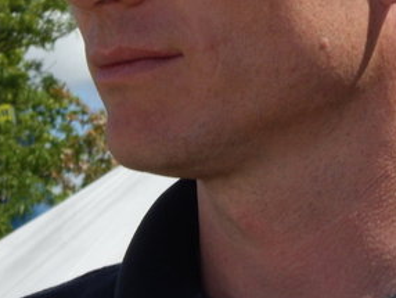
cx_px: 190
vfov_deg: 5.8
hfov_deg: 7.8
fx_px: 2920
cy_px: 0
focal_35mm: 255
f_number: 8.3
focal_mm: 18.6
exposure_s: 1/125
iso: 50
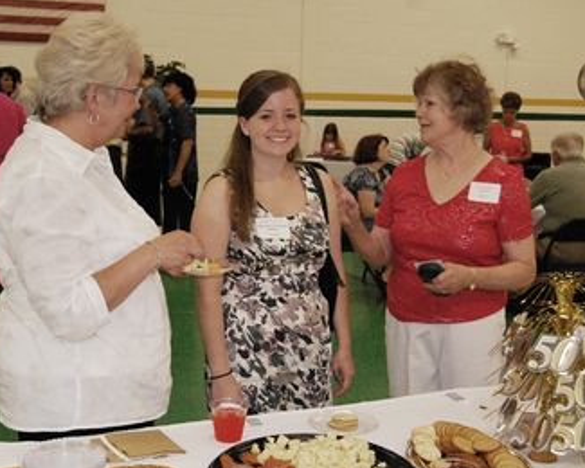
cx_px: 257
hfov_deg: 36.0
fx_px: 900
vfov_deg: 29.1
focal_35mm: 52
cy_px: 234
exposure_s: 1/60
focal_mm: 30
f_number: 5.6
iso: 1600
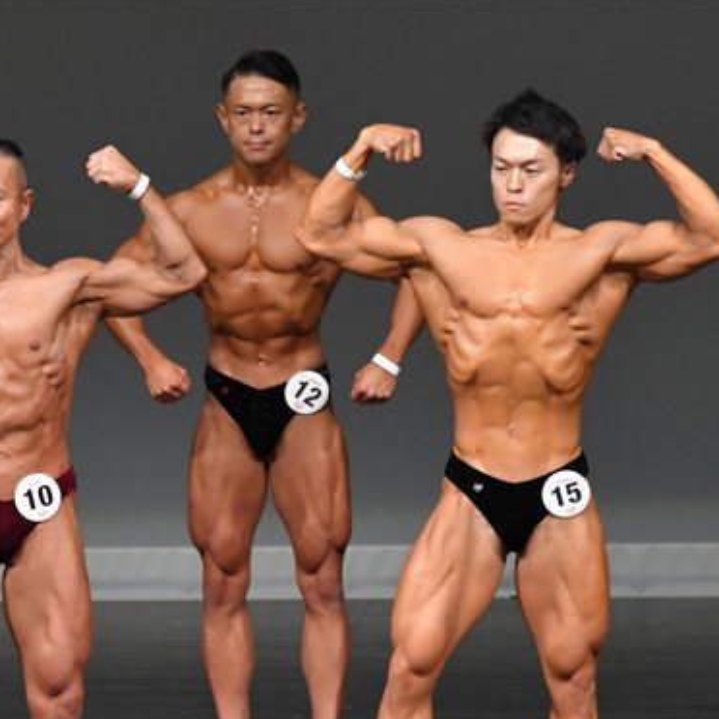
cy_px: 497
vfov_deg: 3.1
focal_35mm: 558
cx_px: 158
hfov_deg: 3.1
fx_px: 13113
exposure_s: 1/400
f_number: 5.6
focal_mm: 210
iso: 4000
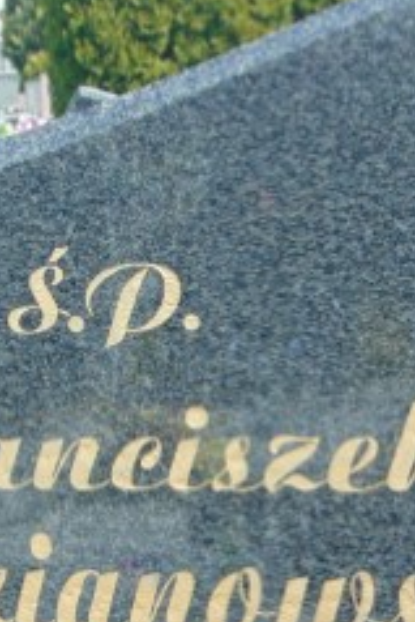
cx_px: 149
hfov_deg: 12.6
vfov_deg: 18.5
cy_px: 536
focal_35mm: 109
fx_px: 1882
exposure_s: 1/250
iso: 80
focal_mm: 6.9
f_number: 3.3
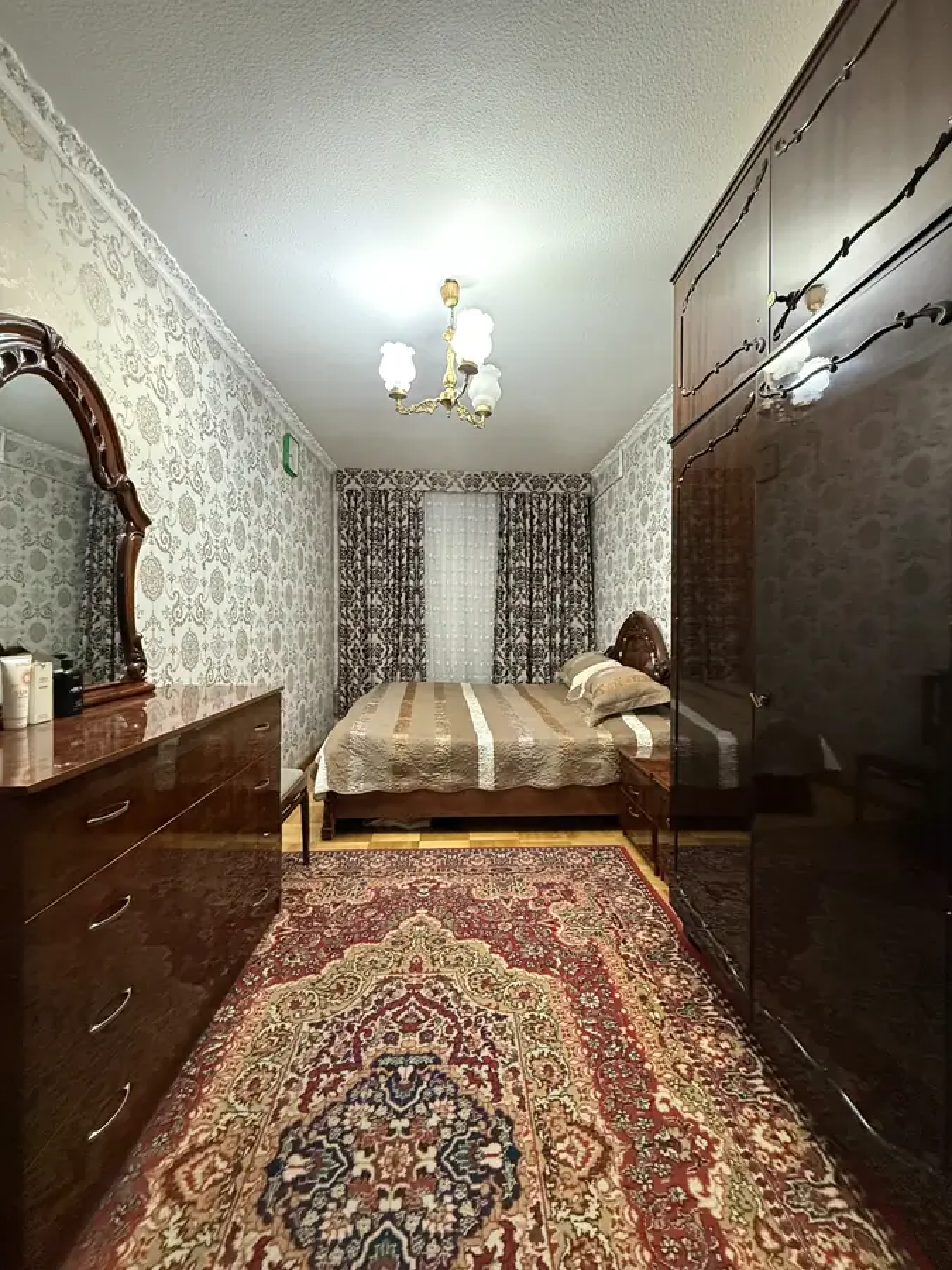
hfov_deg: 85.7
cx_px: 476
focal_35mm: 14
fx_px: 513
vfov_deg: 102.1
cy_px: 635
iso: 800
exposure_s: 1/50
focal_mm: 2.22
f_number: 2.2
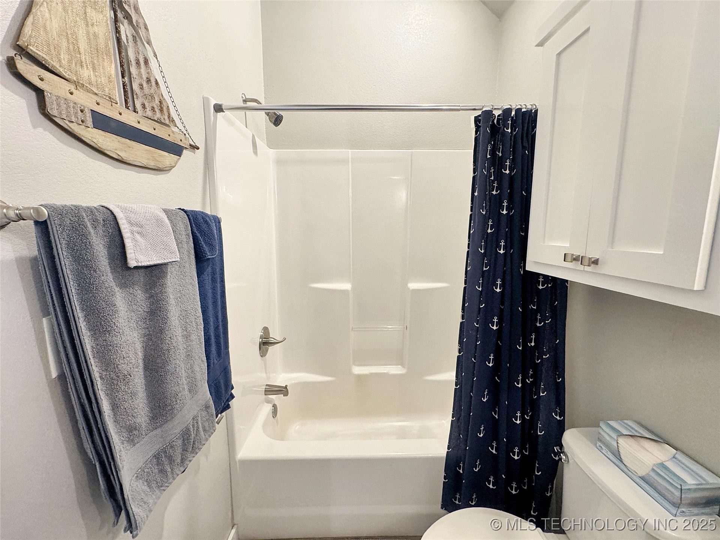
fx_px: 291
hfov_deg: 102.1
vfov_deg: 85.7
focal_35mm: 14
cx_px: 360
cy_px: 270
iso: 320
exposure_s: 1/60
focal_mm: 2.2
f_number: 2.2
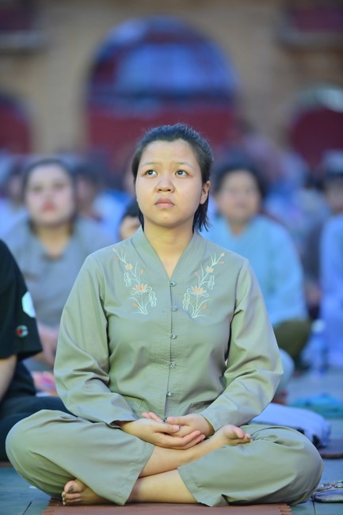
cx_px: 172
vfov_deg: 10.3
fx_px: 2860
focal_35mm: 200
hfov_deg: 6.9
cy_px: 258
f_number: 2.8
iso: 1000
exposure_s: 1/125
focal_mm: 200
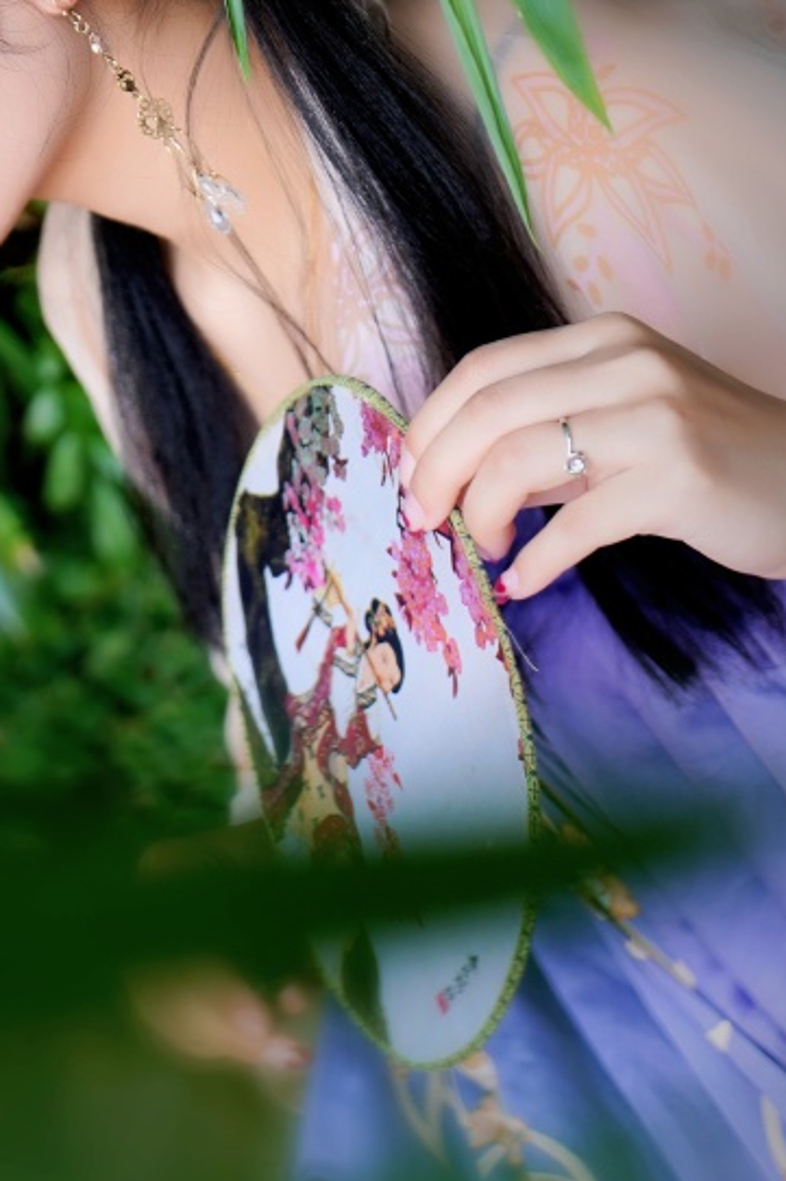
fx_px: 4719
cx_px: 170
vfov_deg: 14.2
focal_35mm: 144
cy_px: 427
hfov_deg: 9.5
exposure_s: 1/80
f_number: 4
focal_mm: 65
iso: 125
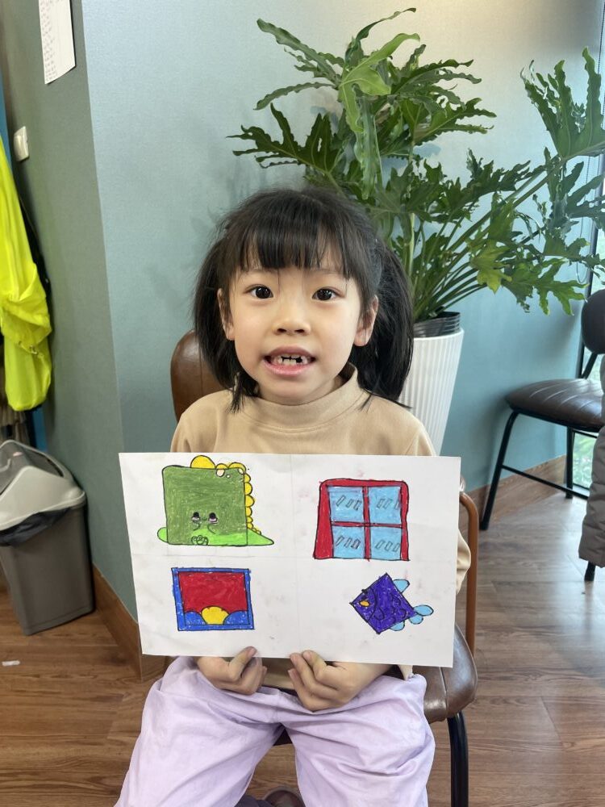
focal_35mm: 26
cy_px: 404
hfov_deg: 53.1
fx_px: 606
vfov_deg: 67.3
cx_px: 302
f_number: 1.6
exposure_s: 1/100
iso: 80
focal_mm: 4.2
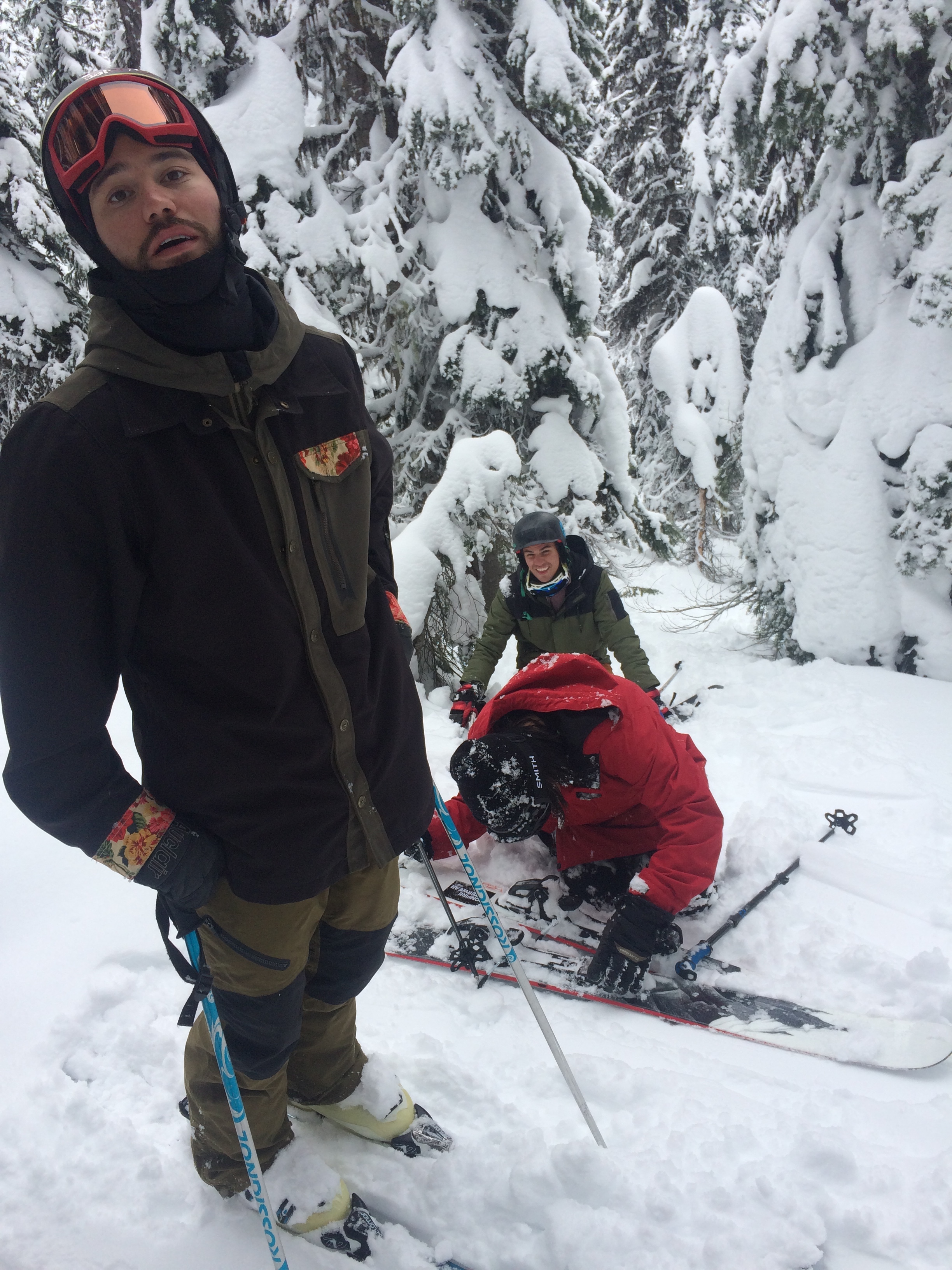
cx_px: 476
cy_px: 635
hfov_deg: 48.2
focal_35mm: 29
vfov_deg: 61.7
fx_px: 1063
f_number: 2.2
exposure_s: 1/641
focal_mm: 4.15
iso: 32
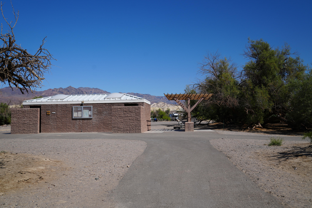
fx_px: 269
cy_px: 104
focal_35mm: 31
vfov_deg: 42.3
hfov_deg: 60.3
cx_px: 156
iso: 100
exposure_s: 1/500
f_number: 5.6
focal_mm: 31
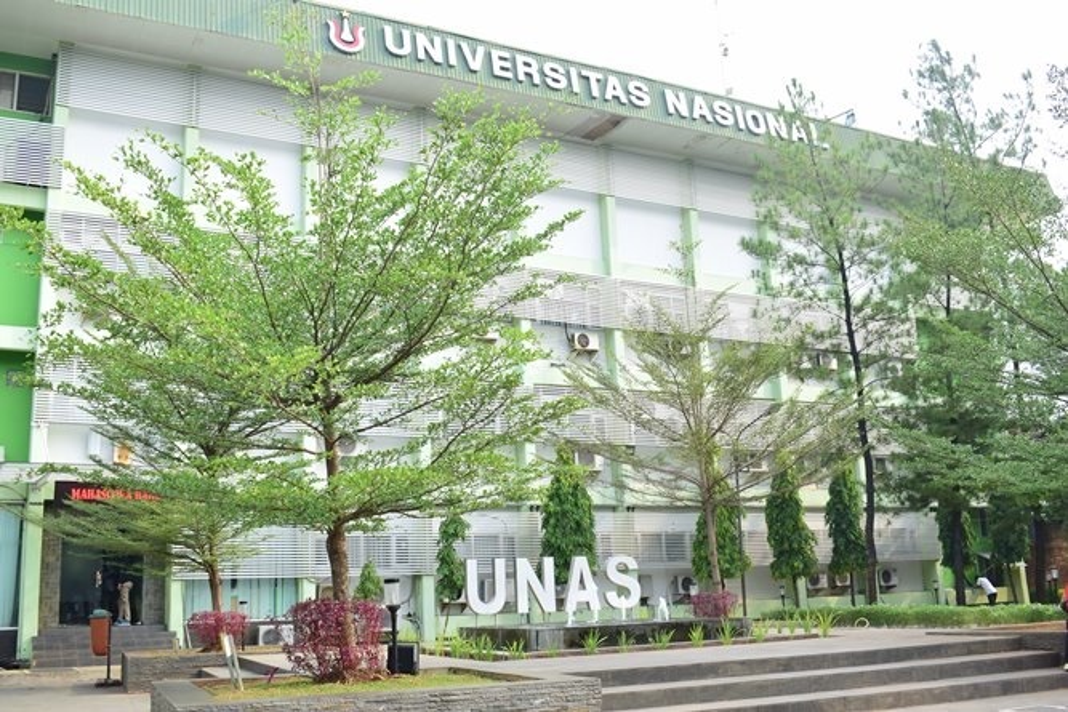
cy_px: 356
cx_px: 534
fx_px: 1068
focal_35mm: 36
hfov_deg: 53.1
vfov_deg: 36.9
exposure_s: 1/125
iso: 160
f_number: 6.3
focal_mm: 24
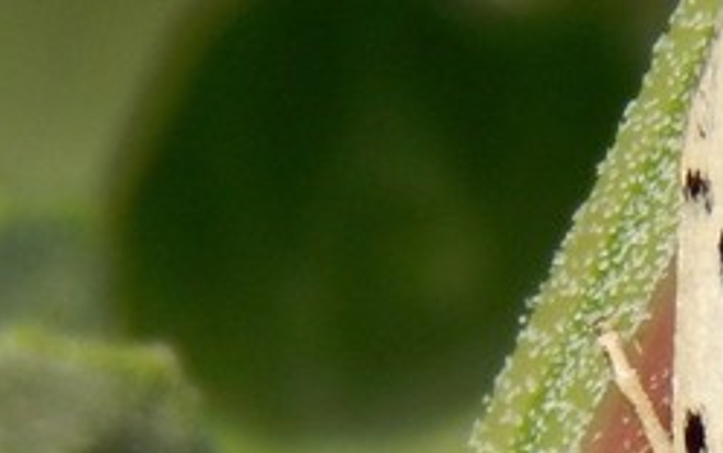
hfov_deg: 3.3
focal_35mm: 627
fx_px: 12363
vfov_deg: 2.1
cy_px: 732
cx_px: 854
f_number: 5.3
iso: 125
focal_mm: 32.8
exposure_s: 1/400
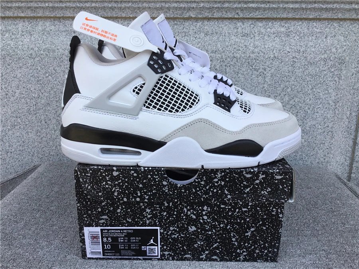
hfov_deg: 58.4
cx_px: 180
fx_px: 321
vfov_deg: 45.4
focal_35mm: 31
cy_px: 134
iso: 25
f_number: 2.4
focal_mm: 3.3
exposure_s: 1/586
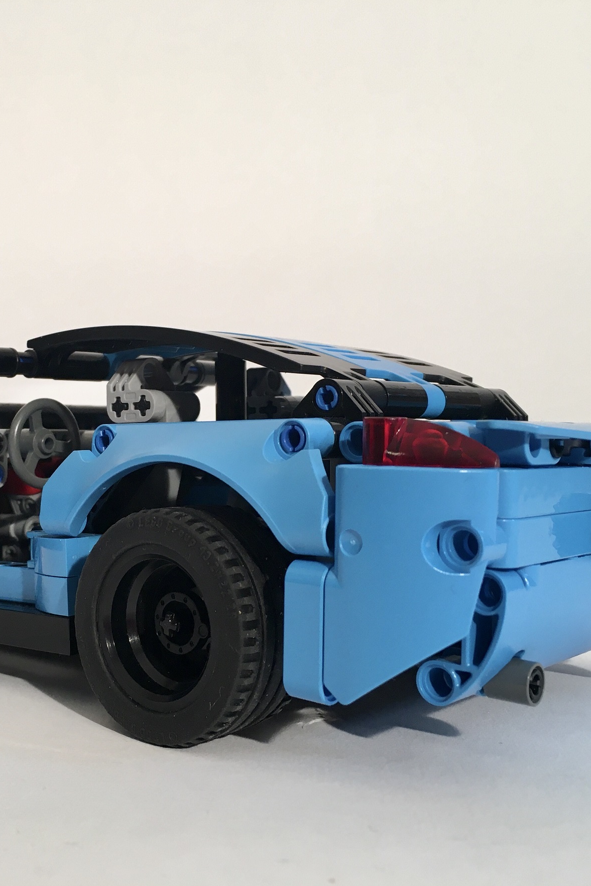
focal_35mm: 41
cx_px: 175
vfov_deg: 47.4
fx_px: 1009
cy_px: 441
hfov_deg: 32.2
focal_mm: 4.15
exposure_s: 1/33
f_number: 2.2
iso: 25
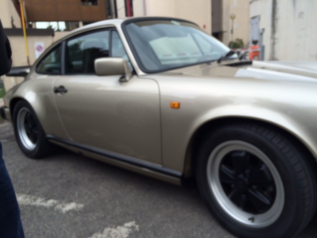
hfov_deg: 61.7
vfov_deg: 48.2
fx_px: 266
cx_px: 158
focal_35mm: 29
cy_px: 119
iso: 32
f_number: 2.2
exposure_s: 1/562
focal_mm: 4.15
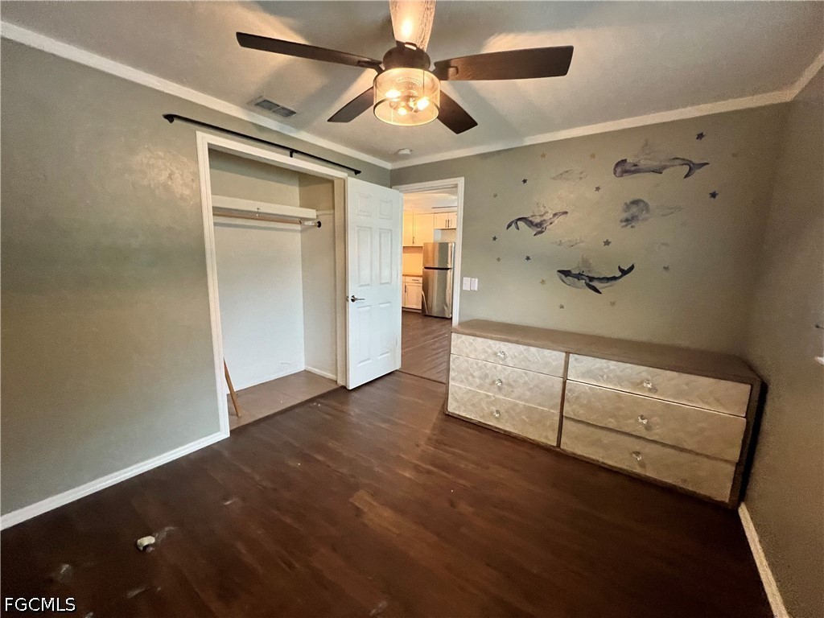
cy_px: 309
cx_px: 412
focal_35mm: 13
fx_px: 309
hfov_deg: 106.2
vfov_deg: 89.9
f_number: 1.8
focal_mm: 1.57
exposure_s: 1/60
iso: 640
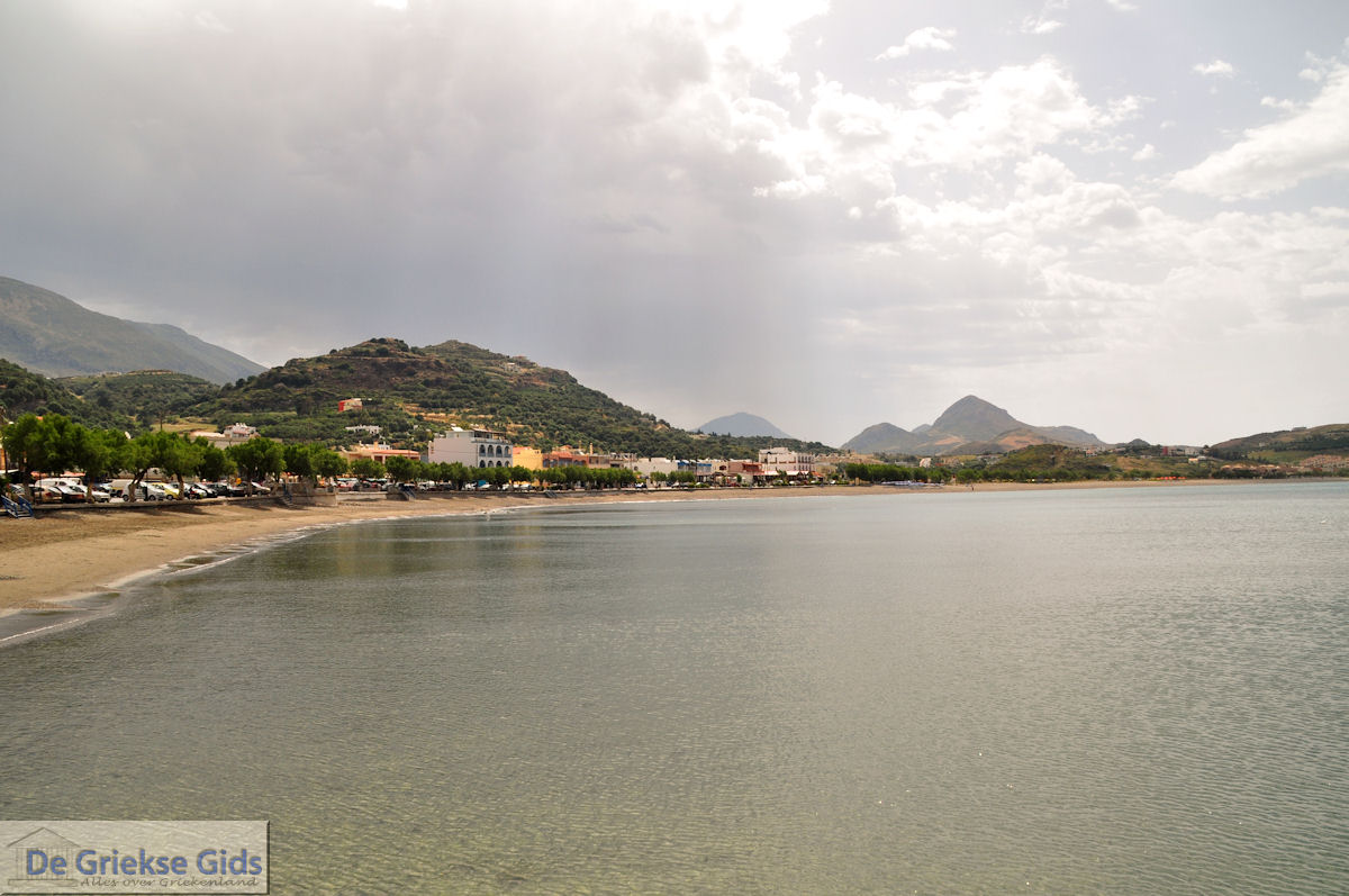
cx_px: 674
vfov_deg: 47.8
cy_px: 448
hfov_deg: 67.4
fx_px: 1011
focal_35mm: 27
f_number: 10
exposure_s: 1/500
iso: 200
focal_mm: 18
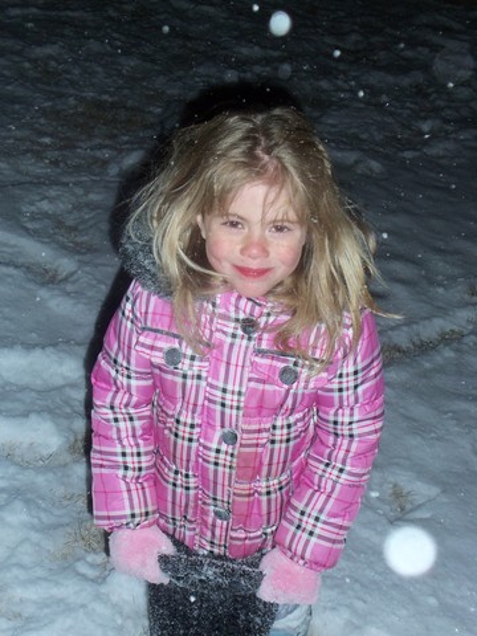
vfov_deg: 31.2
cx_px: 238
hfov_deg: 23.7
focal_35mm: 62
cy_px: 318
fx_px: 1139
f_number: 4
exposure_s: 1/30
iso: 100
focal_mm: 11.1
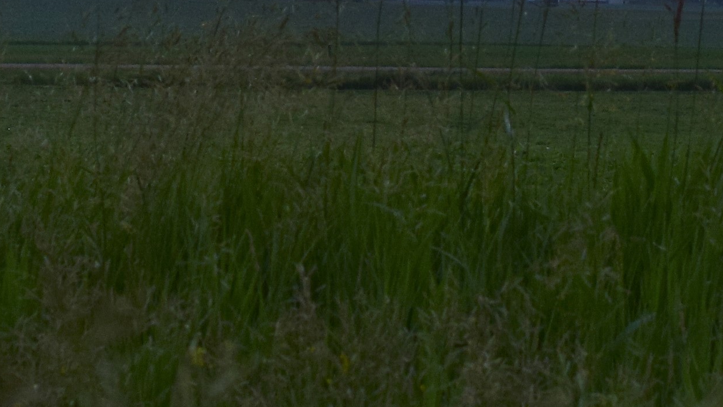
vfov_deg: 2.3
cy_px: -248
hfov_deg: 4.1
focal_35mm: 529
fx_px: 10143
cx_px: 322
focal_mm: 70
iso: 400
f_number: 10
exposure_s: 1/320
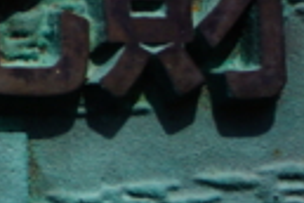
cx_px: -509
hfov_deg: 9.4
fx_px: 1571
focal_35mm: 186
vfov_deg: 7.4
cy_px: 176
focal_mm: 20
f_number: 2.8
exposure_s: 1/2500
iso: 100
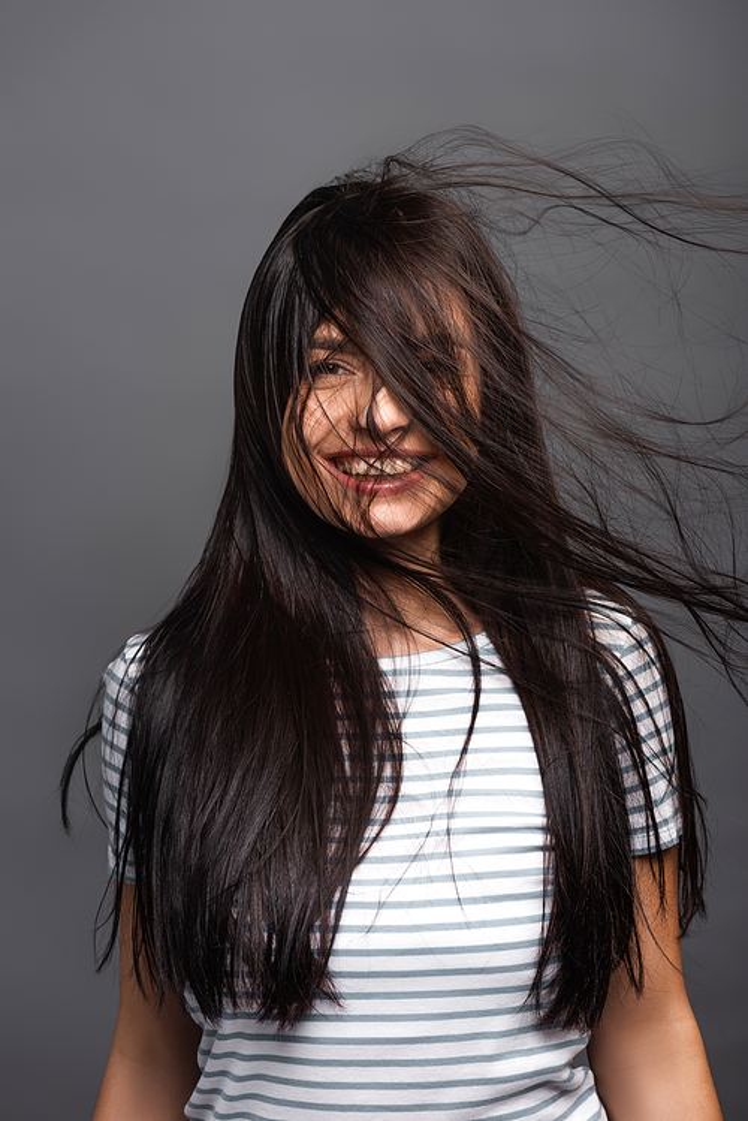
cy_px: 560
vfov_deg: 19.4
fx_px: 3269
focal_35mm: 105
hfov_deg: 13.1
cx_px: 374
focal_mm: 105
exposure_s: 1/200
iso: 125
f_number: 9
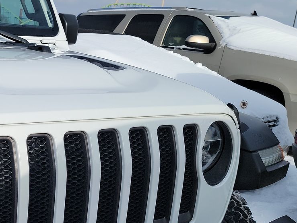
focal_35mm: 52
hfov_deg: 33.6
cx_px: 0
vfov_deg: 27.9
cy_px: 140
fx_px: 446
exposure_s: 1/1282
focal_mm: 6.7
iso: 50
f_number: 1.8
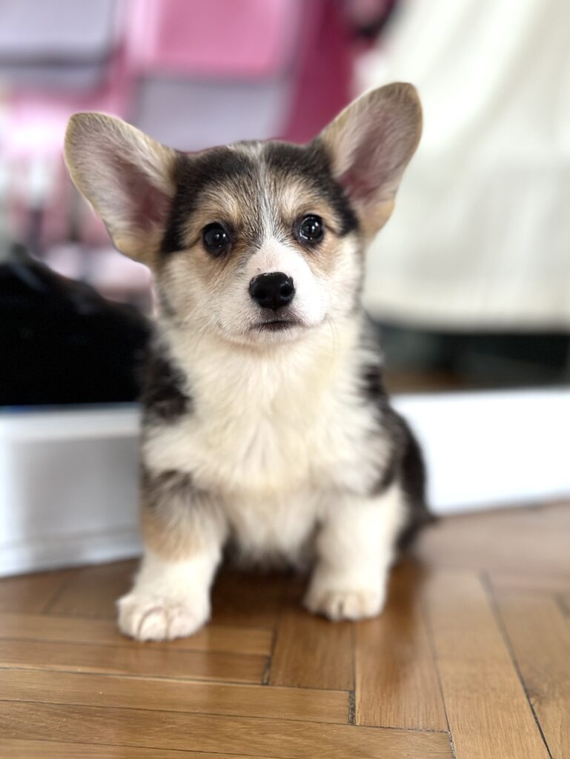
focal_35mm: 48
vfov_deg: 39.6
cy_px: 380
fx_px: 1053
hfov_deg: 30.3
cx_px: 285
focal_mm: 6.86
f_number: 1.78
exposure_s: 1/60
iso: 160
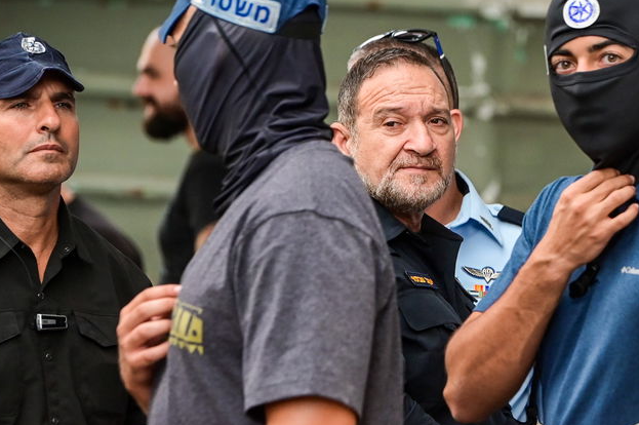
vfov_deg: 3.2
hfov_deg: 4.8
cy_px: 307
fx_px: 7571
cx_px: 506
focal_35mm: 427
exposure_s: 1/200
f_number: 6.3
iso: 1600
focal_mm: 190
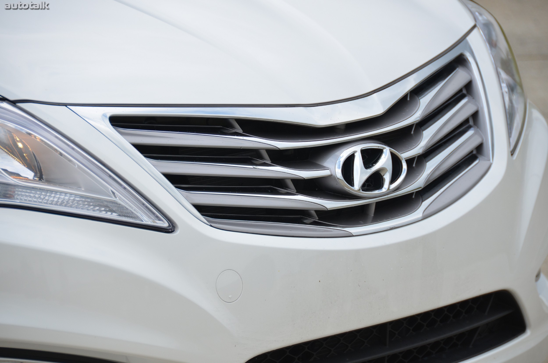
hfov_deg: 8.1
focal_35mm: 255
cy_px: 182
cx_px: 274
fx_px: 3874
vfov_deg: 5.4
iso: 400
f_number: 5.6
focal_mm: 170
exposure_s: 1/1600
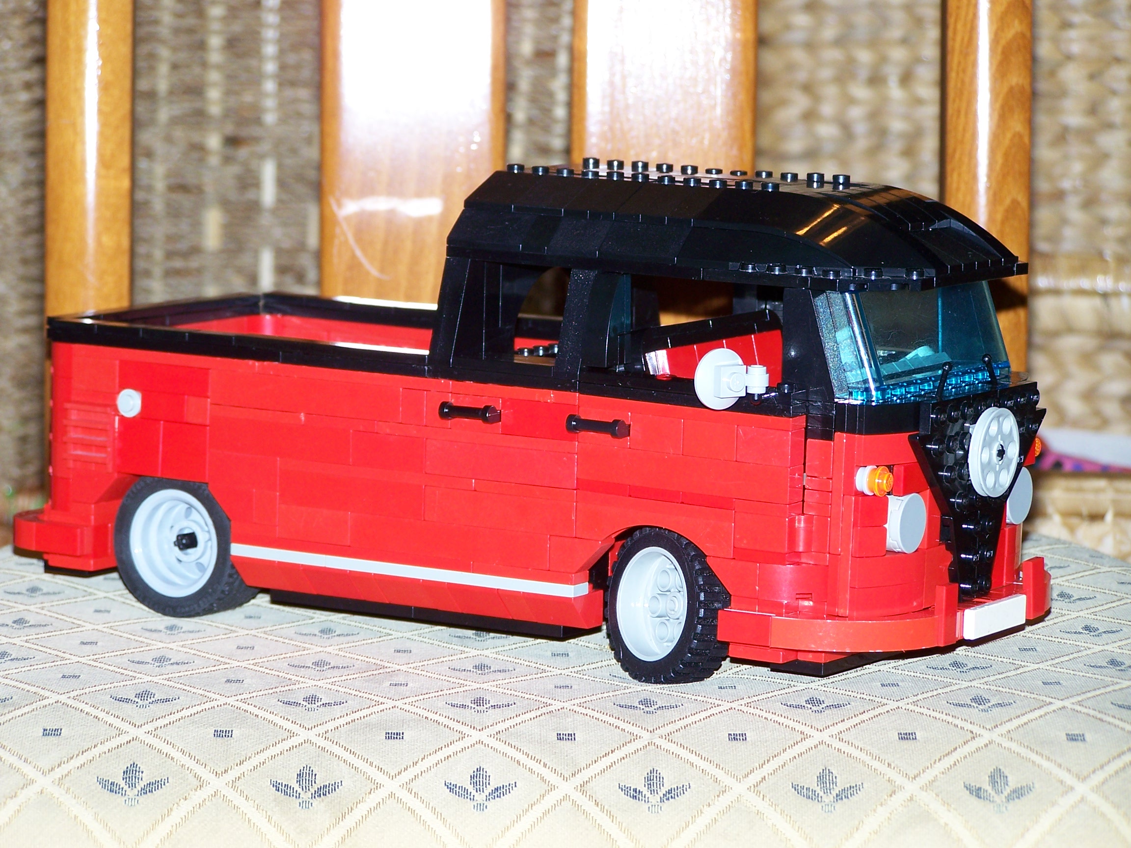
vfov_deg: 10.7
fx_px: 4542
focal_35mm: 139
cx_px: 566
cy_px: 424
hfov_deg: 14.2
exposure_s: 1/100
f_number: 3.2
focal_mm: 23.1
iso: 80
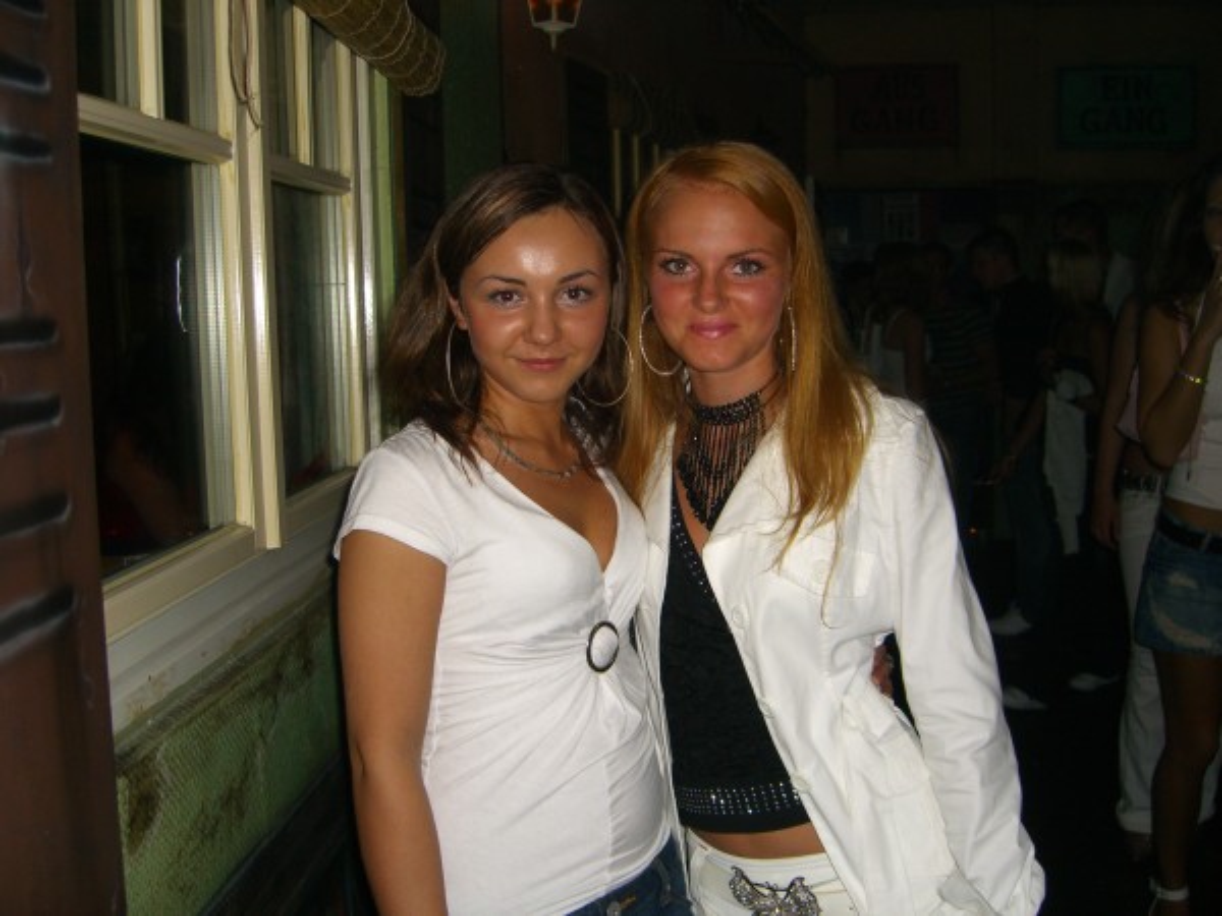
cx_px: 611
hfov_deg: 49.0
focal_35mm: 38
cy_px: 458
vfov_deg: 37.7
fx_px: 1341
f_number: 2.8
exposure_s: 1/60
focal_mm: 7.9
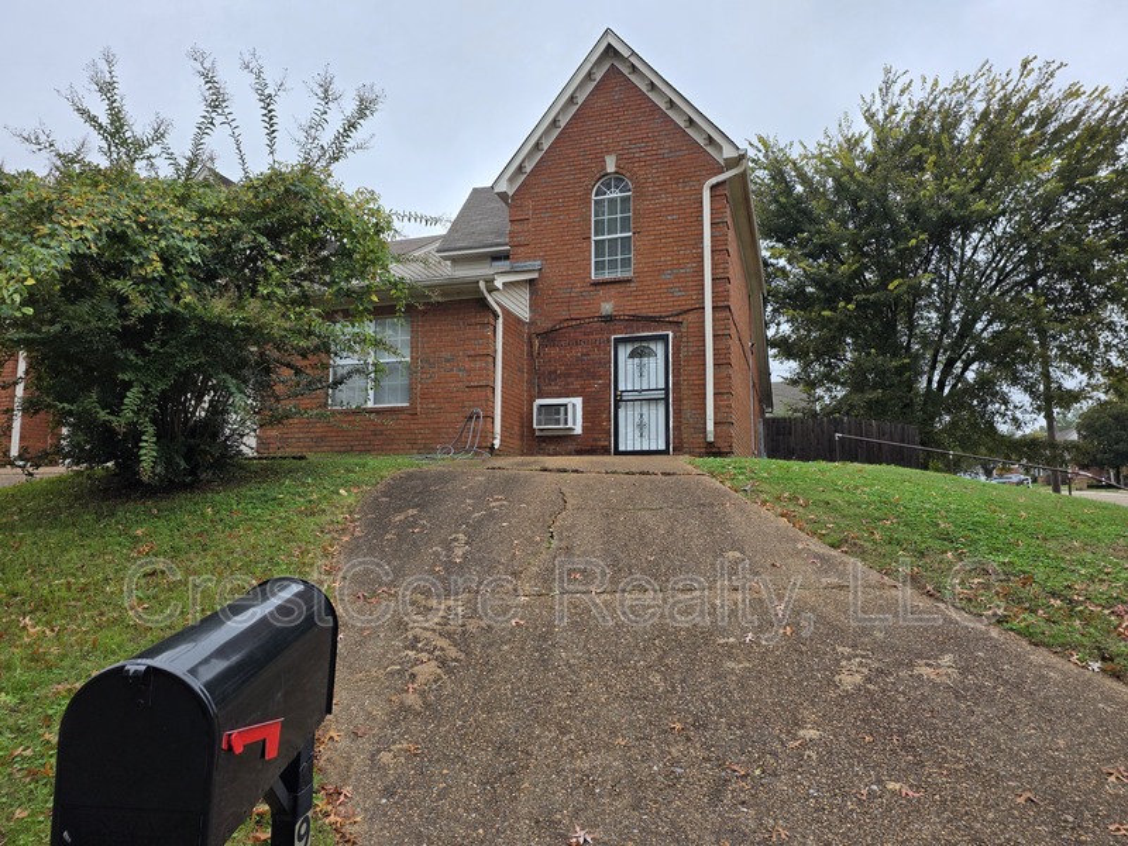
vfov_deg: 58.9
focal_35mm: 23
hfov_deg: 73.9
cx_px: 564
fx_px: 749
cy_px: 423
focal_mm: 6.25
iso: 32
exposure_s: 1/359
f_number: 1.7
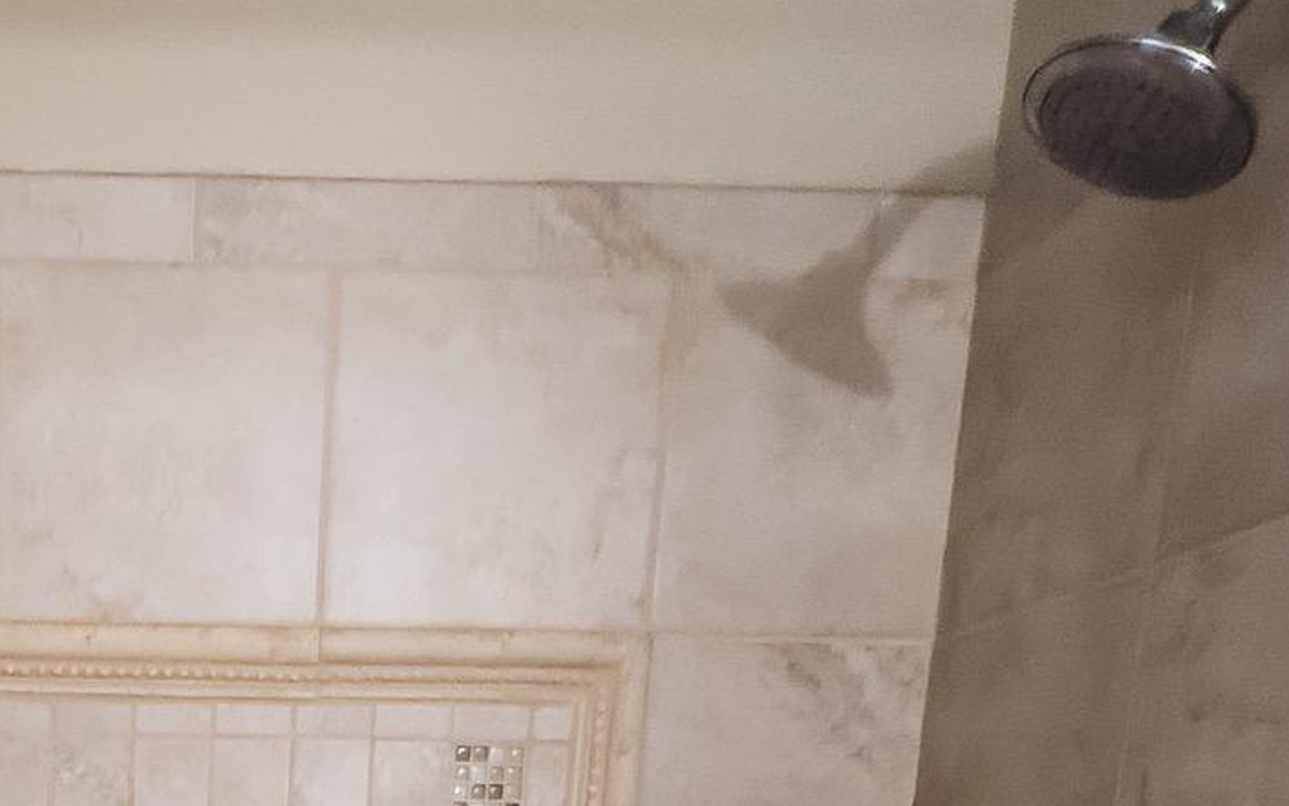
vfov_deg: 23.3
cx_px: 57
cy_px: 1304
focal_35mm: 40
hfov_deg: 43.6
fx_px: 1406
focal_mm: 1.57
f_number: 1.8
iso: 400
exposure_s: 1/60
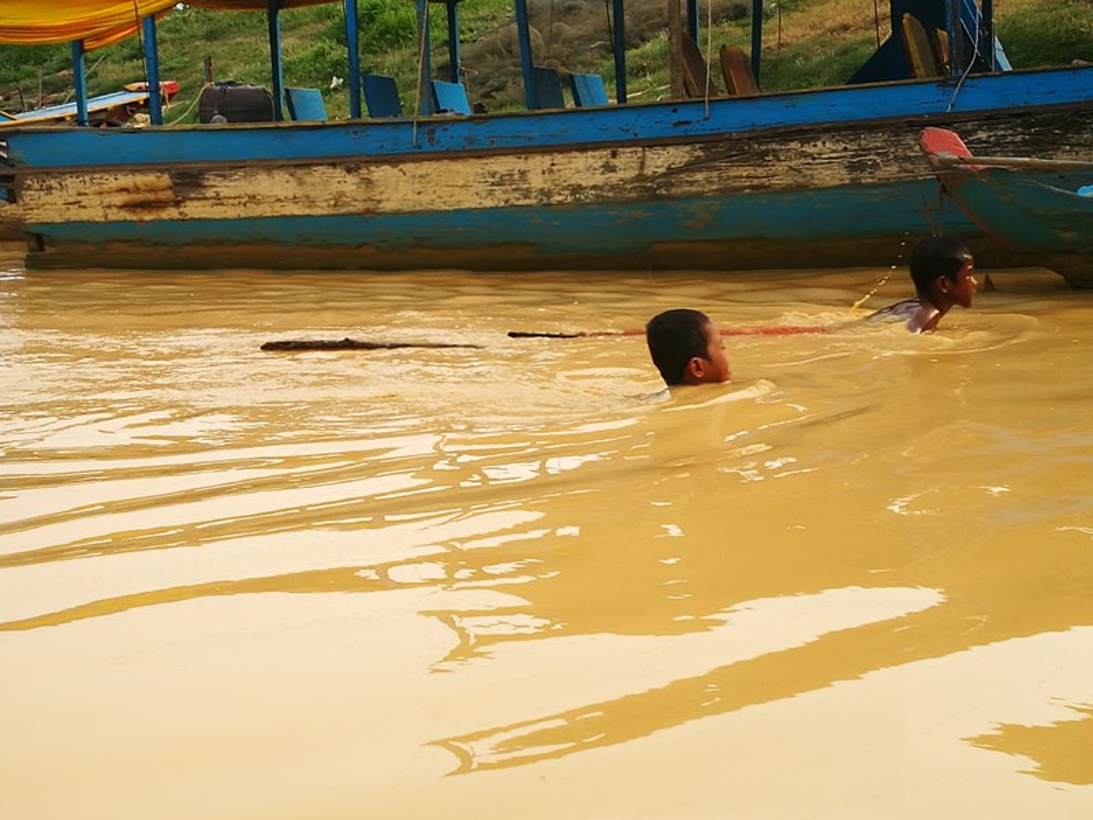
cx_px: 546
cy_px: 410
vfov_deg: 24.0
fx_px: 1926
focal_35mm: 61
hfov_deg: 31.7
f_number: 2.2
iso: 50
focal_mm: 4.5
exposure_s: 1/500
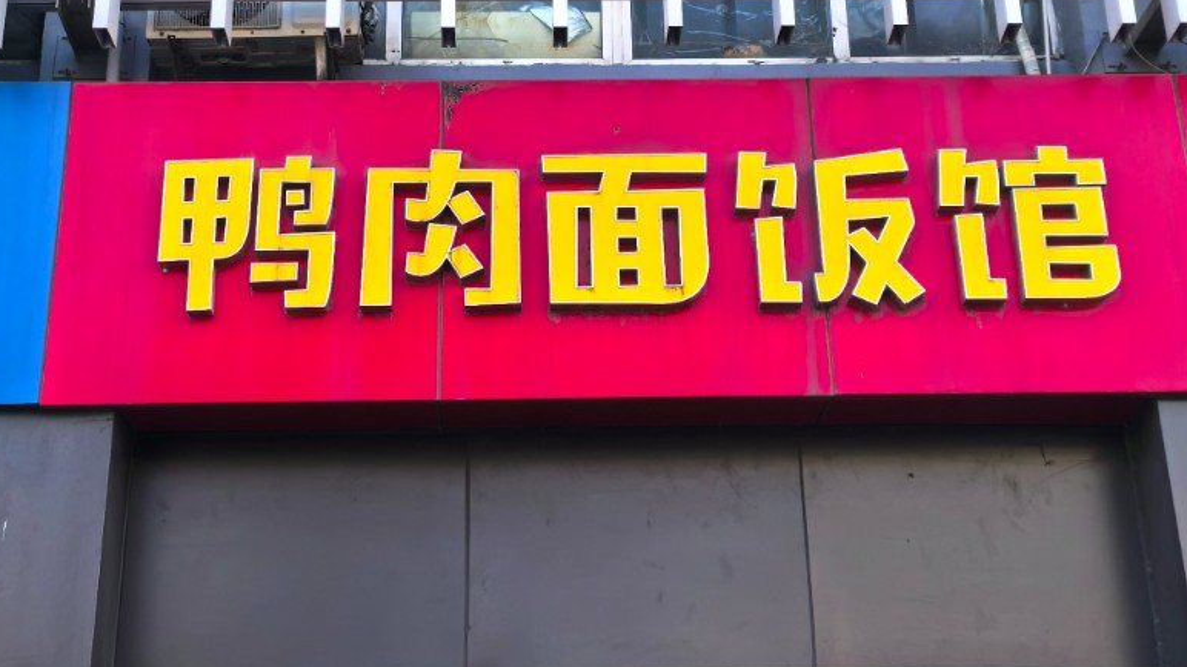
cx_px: 560
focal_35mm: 61
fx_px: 1920
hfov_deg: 34.4
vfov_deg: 19.6
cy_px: 157
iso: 160
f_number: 2
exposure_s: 1/1949
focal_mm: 5.75
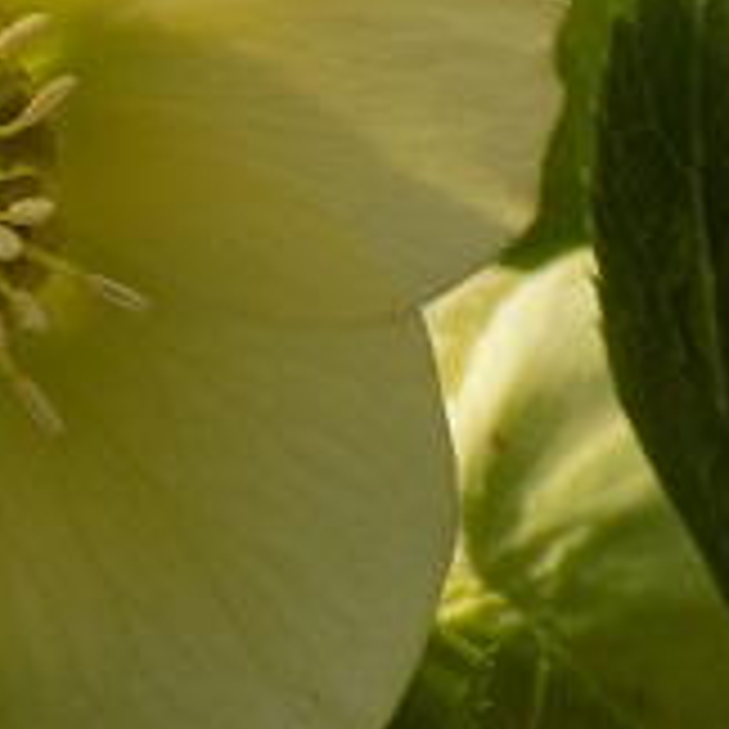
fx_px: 6052
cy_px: 256
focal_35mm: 254
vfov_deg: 6.9
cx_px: -40
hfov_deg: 6.9
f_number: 4.6
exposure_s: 1/400
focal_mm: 17.2
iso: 80
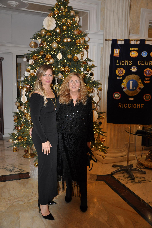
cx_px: 76
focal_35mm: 33
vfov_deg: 57.3
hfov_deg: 39.9
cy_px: 114
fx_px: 209
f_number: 3.8
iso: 800
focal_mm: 22
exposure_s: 1/60
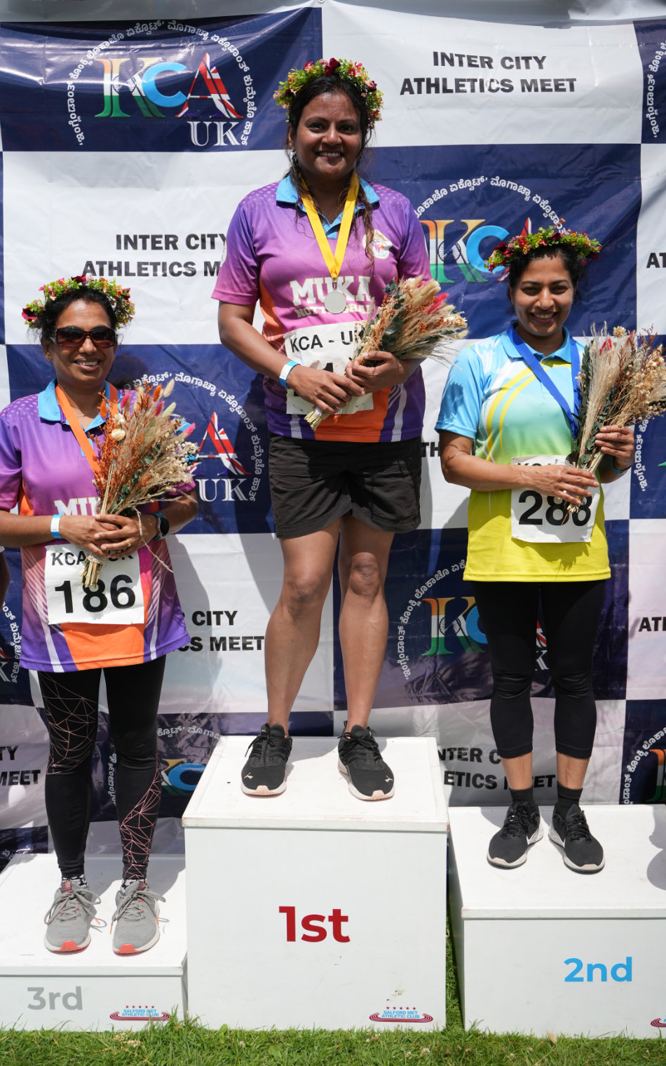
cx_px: 332
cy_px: 534
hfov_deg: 34.1
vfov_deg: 52.2
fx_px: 1086
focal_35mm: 37
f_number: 2.8
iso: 250
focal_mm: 36.4
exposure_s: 1/6400
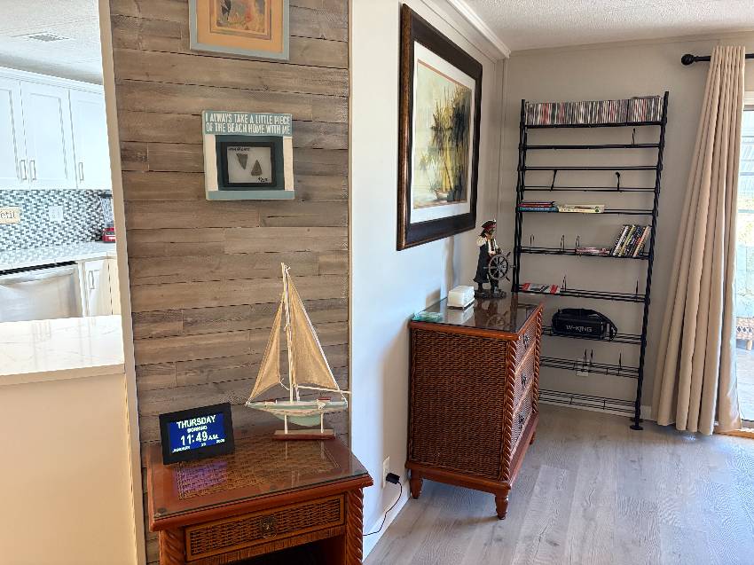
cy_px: 282
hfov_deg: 67.3
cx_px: 377
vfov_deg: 53.0
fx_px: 566
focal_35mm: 26
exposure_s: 1/40
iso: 400
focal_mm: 5.96
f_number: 1.6
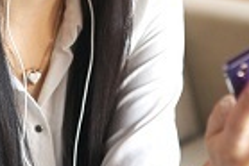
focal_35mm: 252
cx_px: 142
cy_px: -95
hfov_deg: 8.2
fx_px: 1745
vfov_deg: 5.4
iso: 320
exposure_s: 1/80
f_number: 3.2
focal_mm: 70
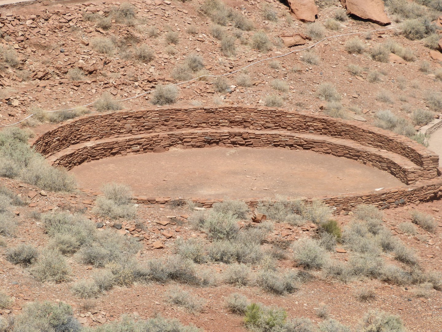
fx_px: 1724
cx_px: 221
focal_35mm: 135
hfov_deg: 14.6
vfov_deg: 11.0
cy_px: 166
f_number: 5
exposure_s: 1/640
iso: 100
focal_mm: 24.2
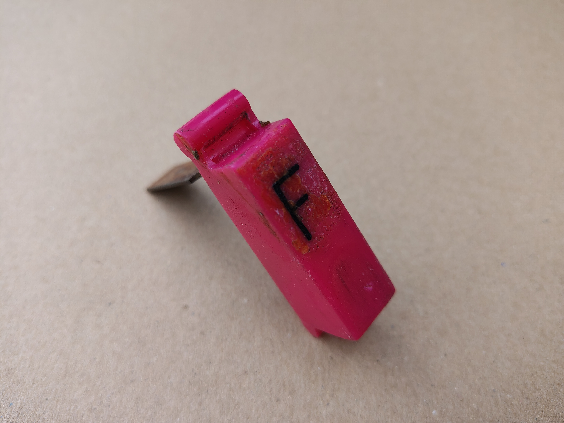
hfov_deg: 71.6
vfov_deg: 56.8
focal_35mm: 24
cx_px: 282
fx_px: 391
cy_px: 212
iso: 100
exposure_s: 1/532
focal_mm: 5.56
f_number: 1.8
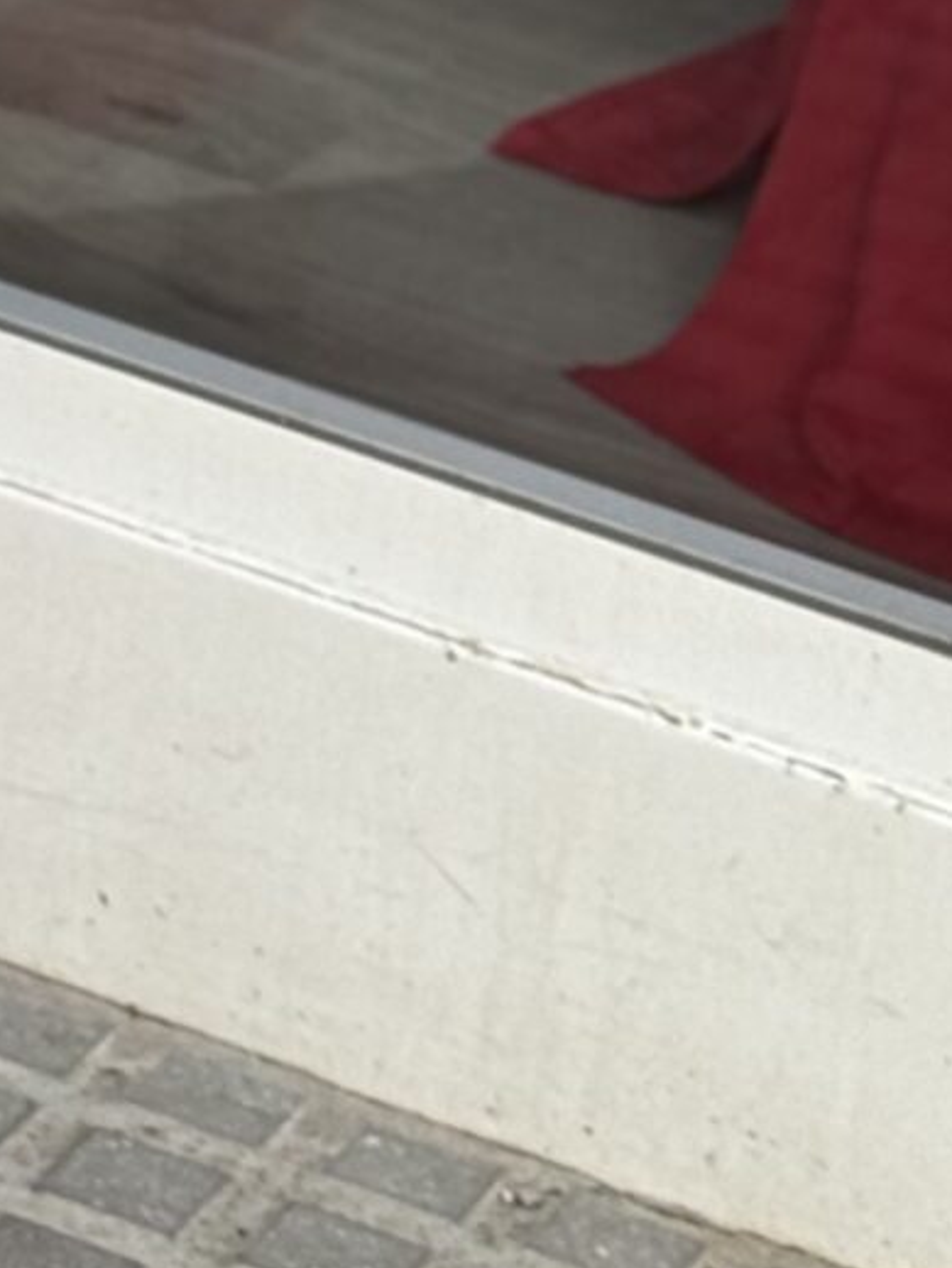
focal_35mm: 237
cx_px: -1265
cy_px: -1579
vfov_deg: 7.8
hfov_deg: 6.0
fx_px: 8683
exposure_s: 1/913
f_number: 1.78
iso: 64
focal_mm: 6.86
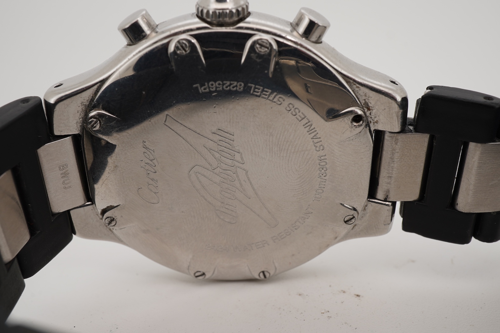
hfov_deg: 43.6
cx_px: 250
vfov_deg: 29.9
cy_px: 166
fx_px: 625
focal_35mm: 45
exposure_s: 1/160
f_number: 22
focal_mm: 30
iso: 160
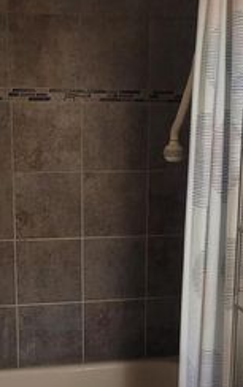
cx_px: 140
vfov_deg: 30.3
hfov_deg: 19.5
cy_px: 264
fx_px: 708
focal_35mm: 67
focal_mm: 5.4
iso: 200
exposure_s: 1/40
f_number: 1.8
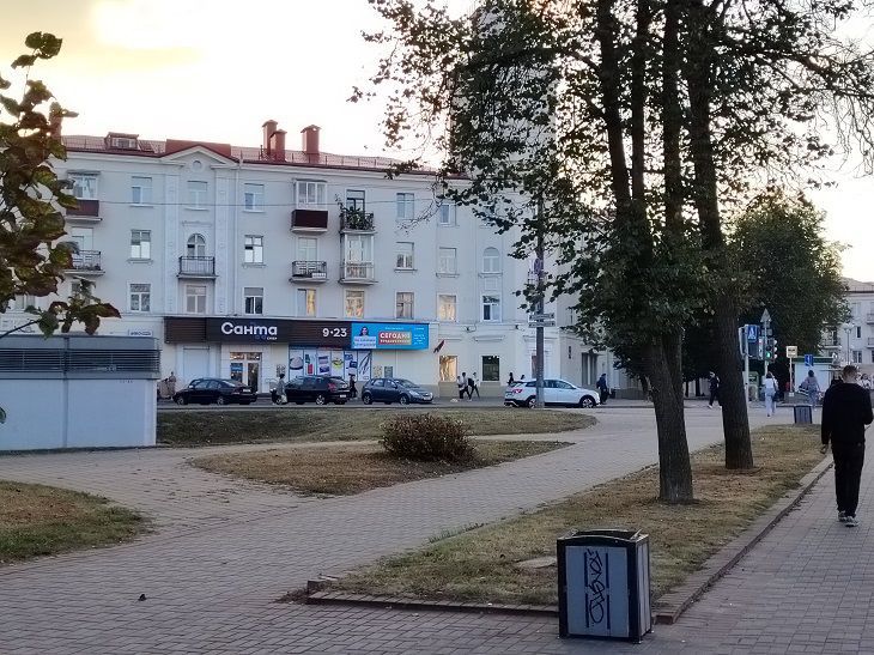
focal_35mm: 49
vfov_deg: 29.7
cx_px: 437
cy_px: 328
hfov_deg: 38.9
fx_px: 1237
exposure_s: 1/256
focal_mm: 5.25
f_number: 1.75
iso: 100
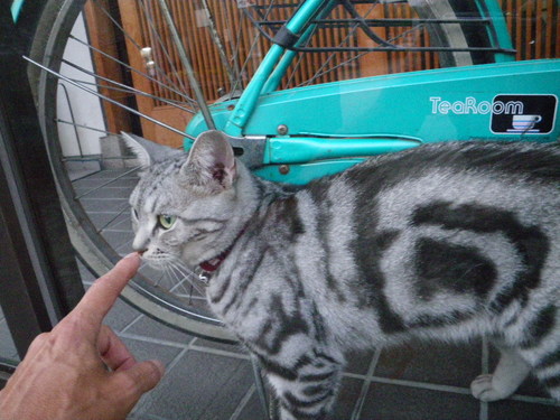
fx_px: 453
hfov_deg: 63.4
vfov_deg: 49.7
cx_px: 280
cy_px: 210
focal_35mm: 28
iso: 800
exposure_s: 1/40
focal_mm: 5
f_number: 3.5
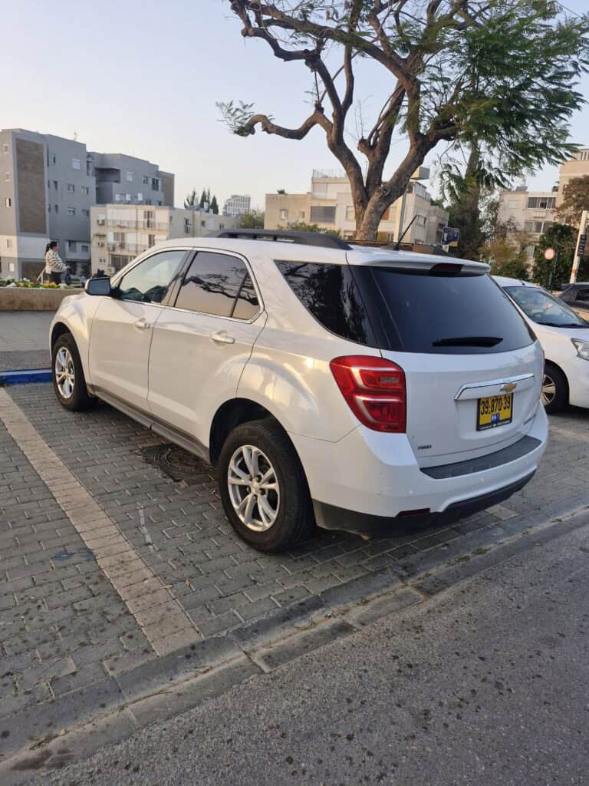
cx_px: 294
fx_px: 522
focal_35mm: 23
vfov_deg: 73.9
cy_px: 393
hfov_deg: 58.9
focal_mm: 5.5
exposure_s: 1/180
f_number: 1.8
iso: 50
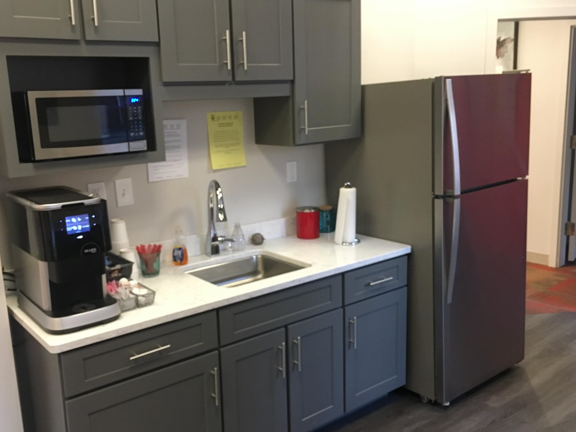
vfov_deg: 41.8
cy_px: 218
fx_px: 566
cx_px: 260
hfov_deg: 53.9
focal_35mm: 34
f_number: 2.2
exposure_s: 1/20
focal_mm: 4.15
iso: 200
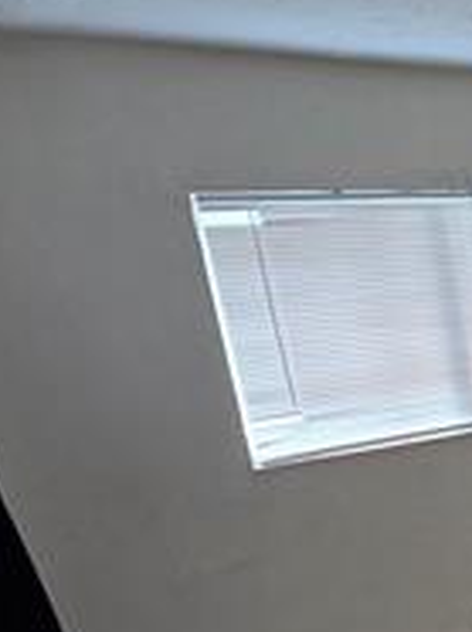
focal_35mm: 42
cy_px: 561
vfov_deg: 41.5
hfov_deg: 26.3
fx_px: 765
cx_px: 686
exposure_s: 1/100
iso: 320
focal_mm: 2.2
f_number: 1.9
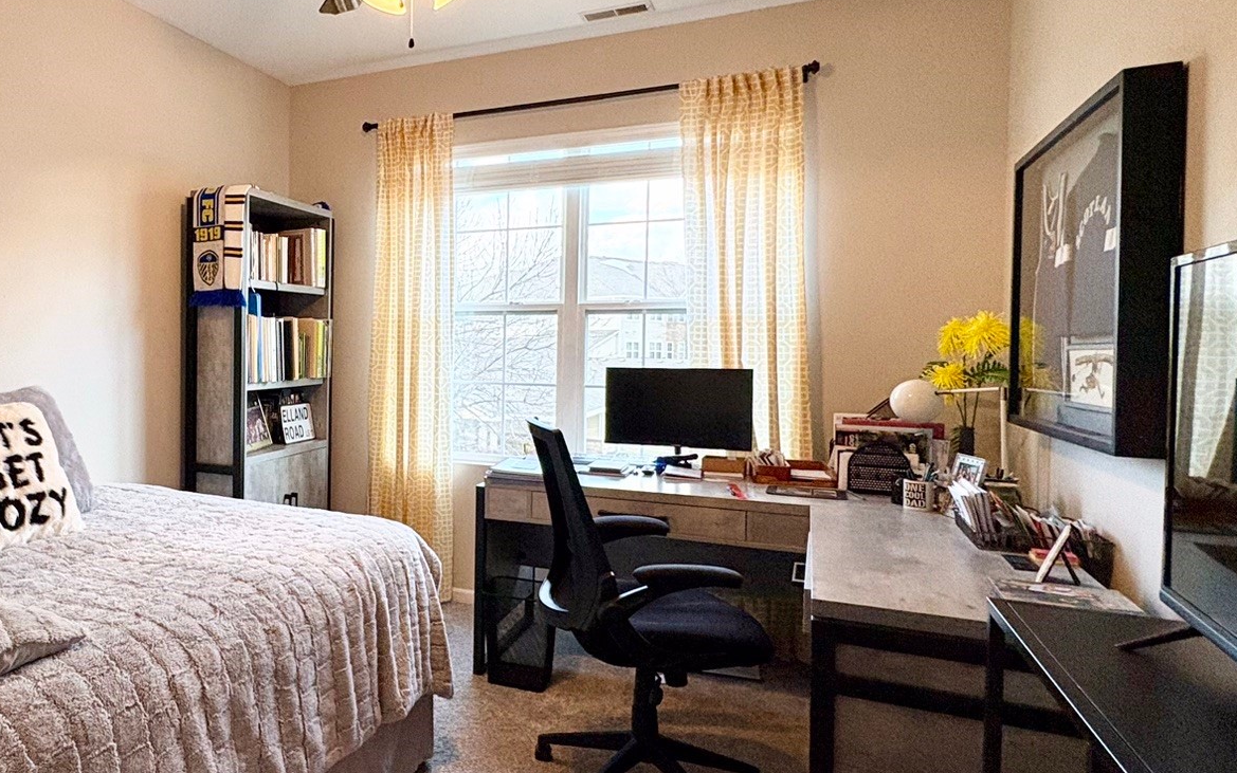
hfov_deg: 65.1
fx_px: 877
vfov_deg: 47.6
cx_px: 277
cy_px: 367
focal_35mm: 26
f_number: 2.2
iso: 320
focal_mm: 2.22
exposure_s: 1/120
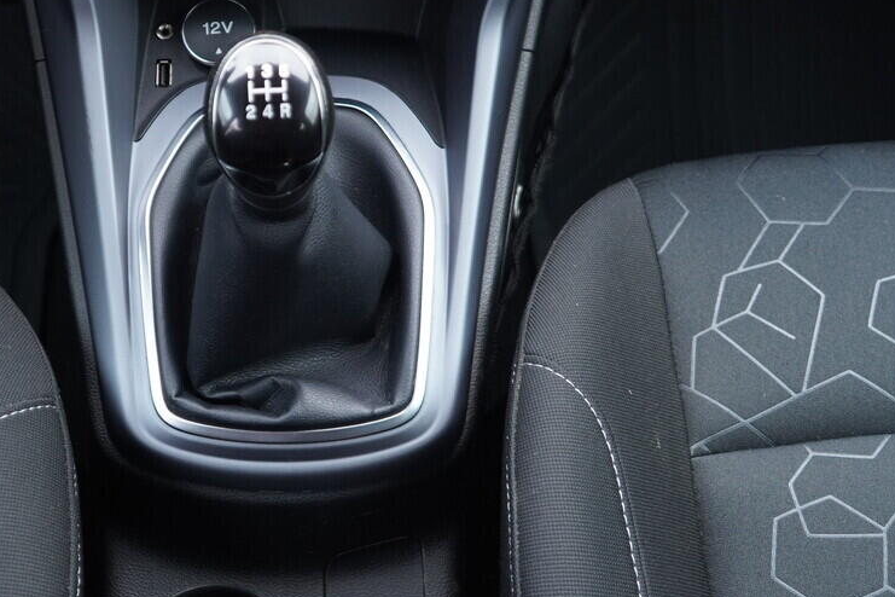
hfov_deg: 28.6
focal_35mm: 70
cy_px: 274
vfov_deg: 19.5
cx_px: 265
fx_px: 1740
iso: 400
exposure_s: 1/40
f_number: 2.8
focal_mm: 24
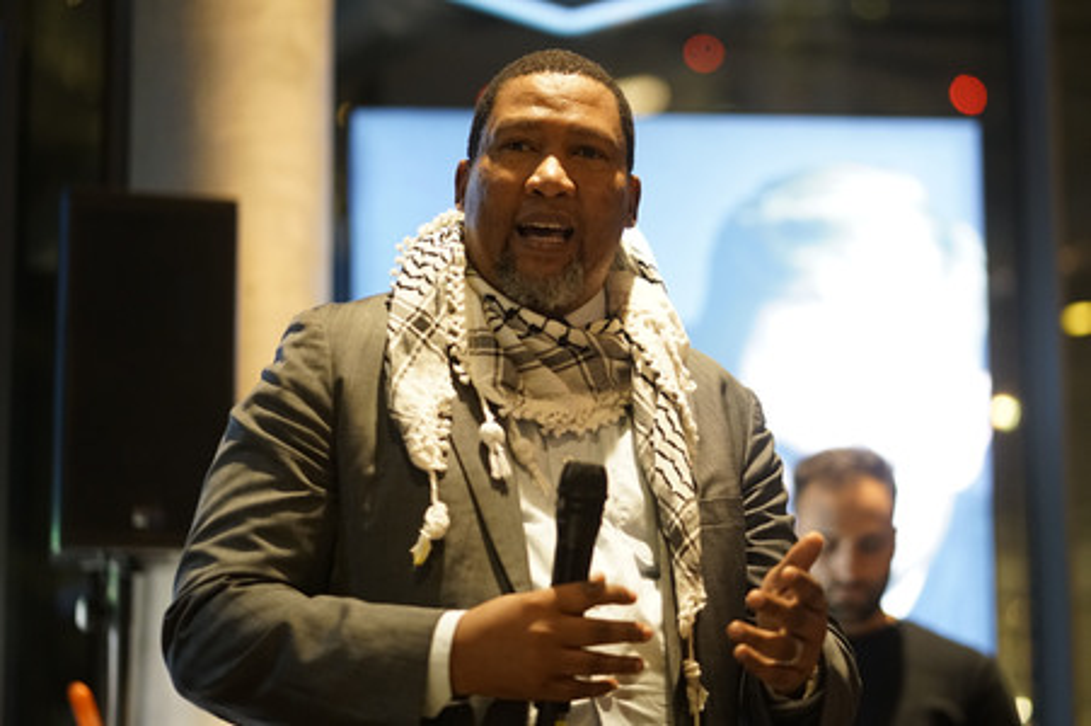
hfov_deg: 23.9
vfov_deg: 16.0
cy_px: 363
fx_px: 2574
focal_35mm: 85
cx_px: 546
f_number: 2
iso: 2500
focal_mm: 85
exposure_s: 1/125
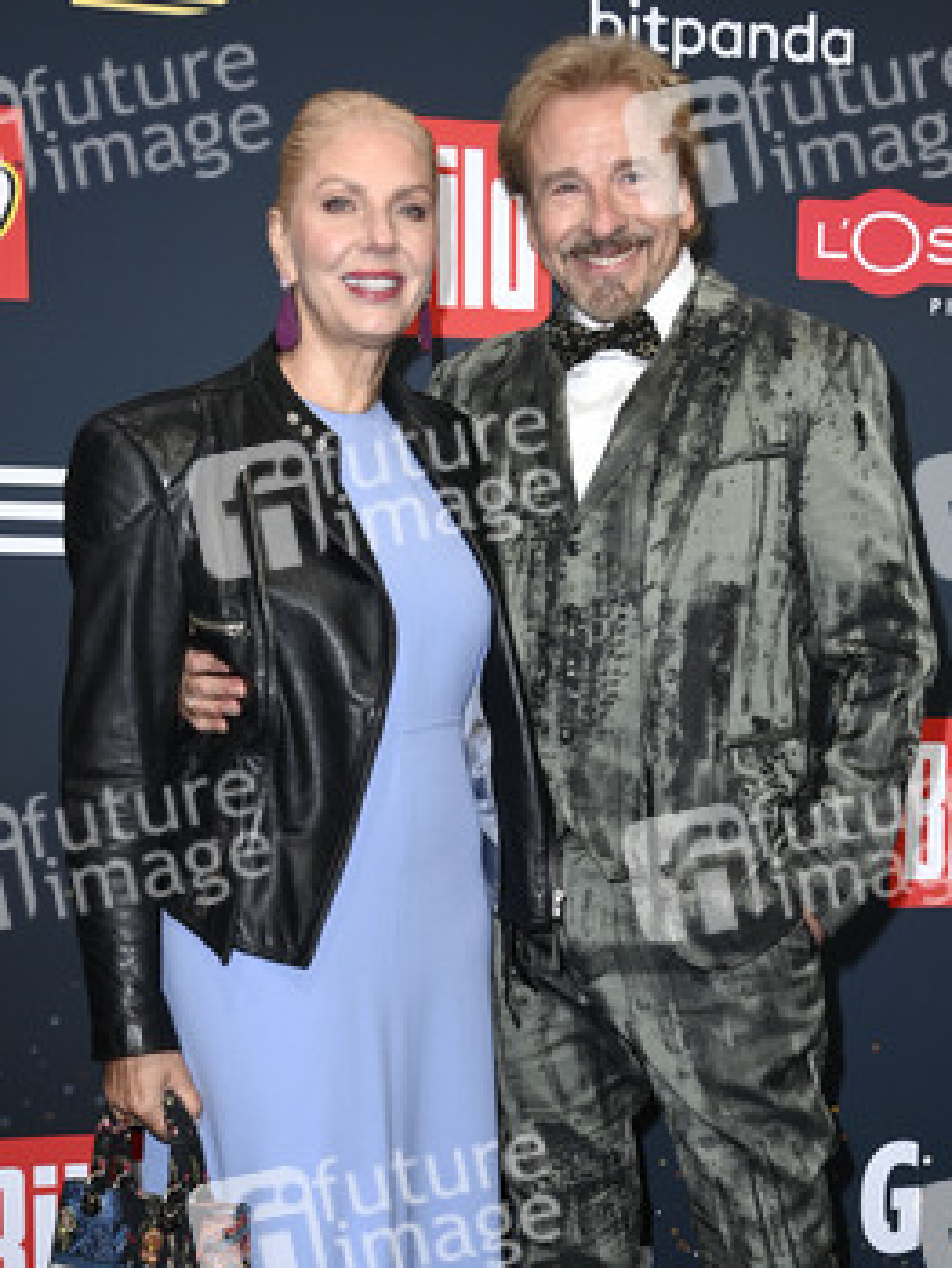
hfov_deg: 32.9
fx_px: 1612
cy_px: 676
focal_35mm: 44
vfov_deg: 42.9
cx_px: 480
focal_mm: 40
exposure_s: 1/250
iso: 320
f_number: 5.6
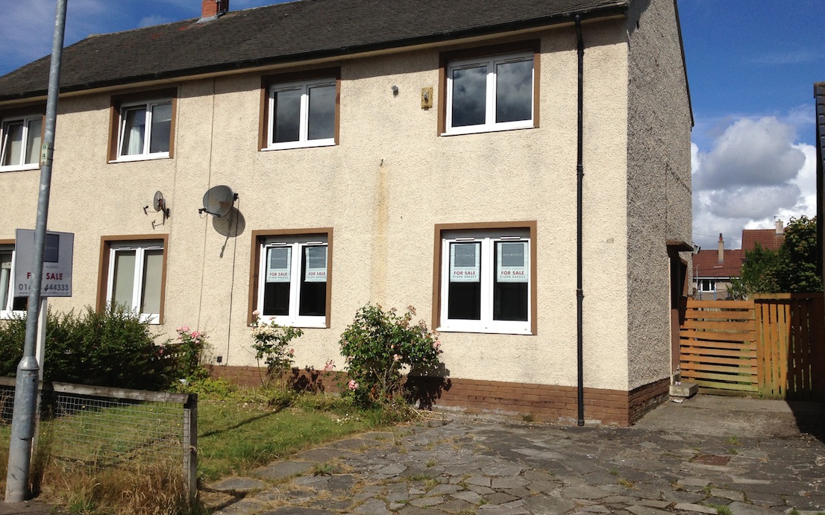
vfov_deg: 33.5
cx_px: 407
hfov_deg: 51.5
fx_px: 854
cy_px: 219
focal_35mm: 38
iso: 50
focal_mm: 4.28
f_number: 2.4
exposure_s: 1/3953
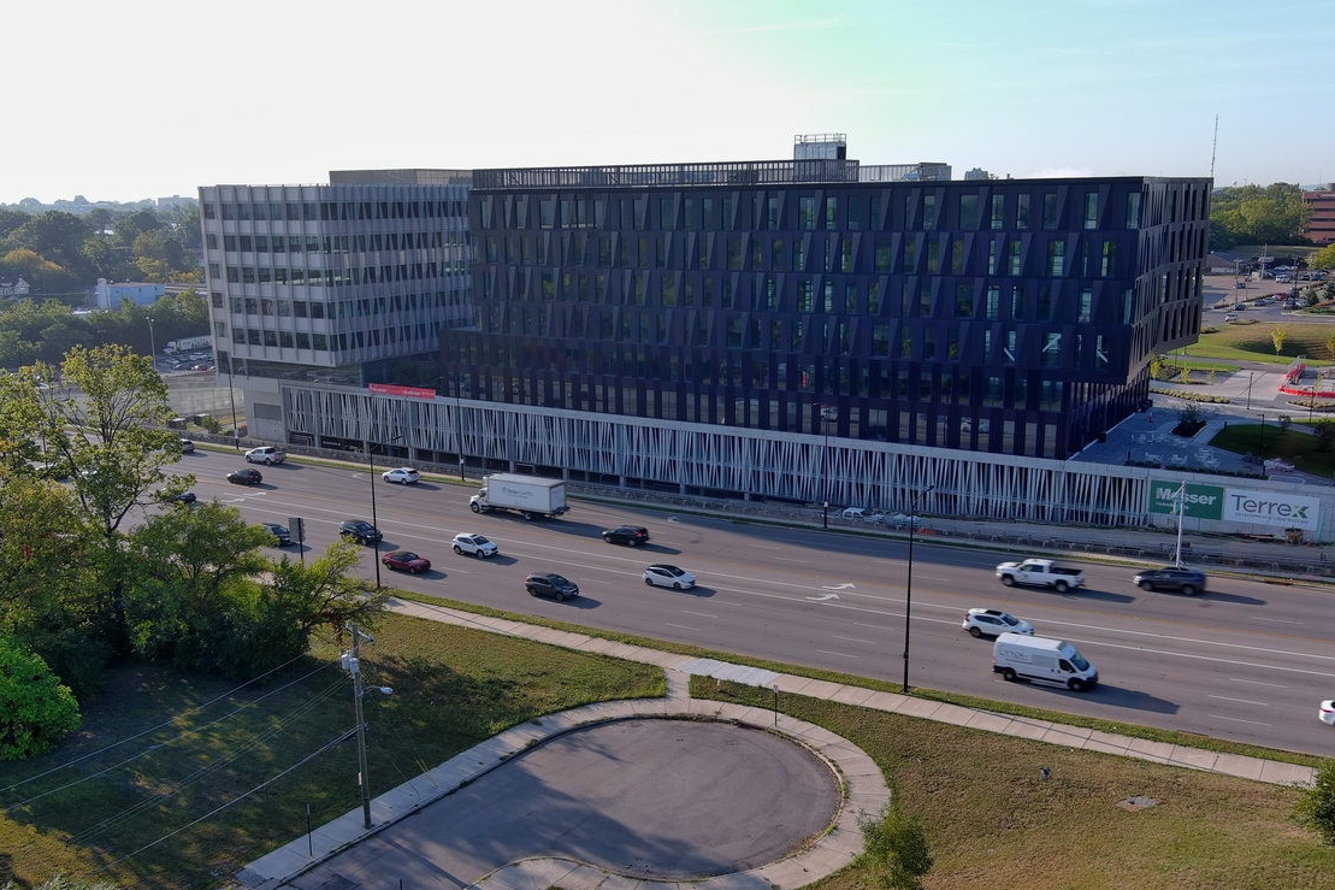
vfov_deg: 38.9
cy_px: 456
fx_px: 1261
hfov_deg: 55.8
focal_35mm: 34
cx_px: 644
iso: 100
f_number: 2.8
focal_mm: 10.57
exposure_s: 1/50
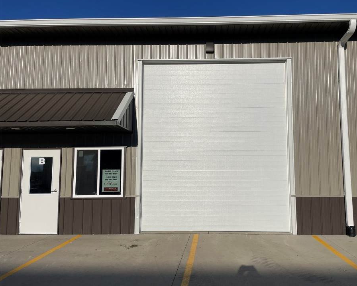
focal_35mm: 29
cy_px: 143
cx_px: 203
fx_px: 306
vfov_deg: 50.0
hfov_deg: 60.2
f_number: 1.6
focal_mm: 4.2
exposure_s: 1/11905
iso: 32
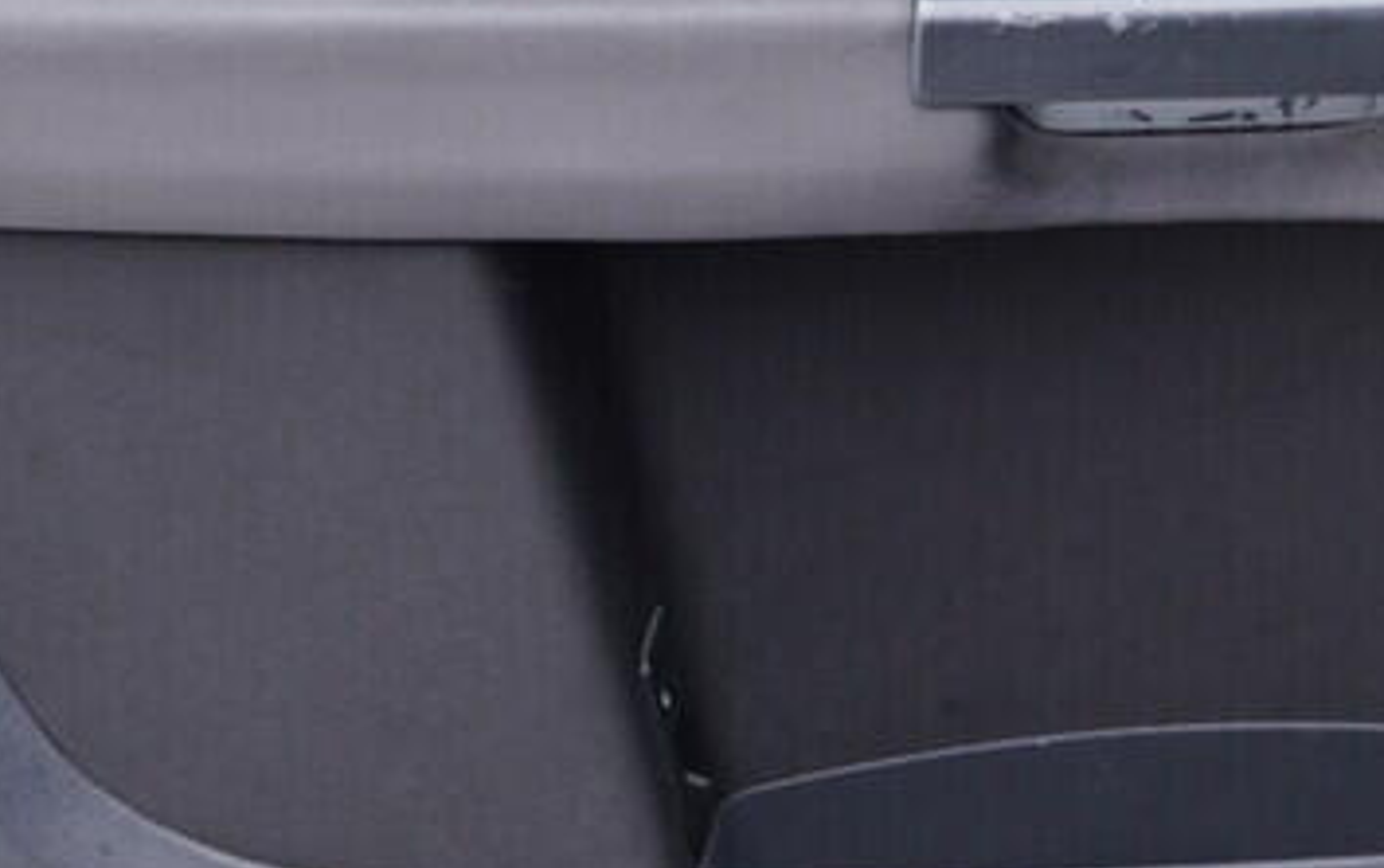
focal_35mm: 106
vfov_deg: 12.4
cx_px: 844
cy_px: 283
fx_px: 4002
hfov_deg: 19.6
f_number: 2.8
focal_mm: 24
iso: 160
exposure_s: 1/40
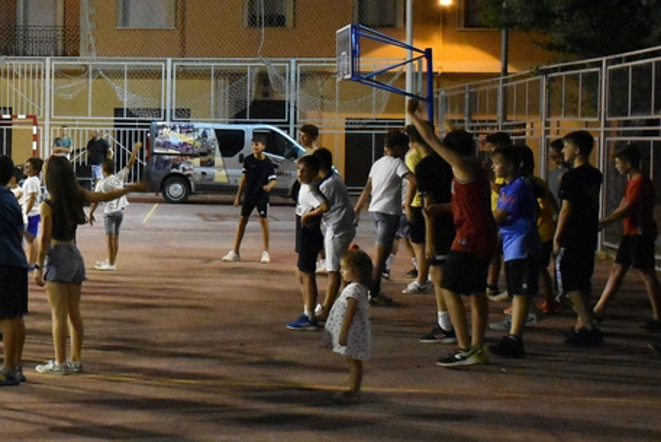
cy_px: 146
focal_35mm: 77
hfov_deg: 25.2
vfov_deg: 17.7
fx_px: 1415
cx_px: 28
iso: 10000
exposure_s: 1/125
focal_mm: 26
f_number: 3.8
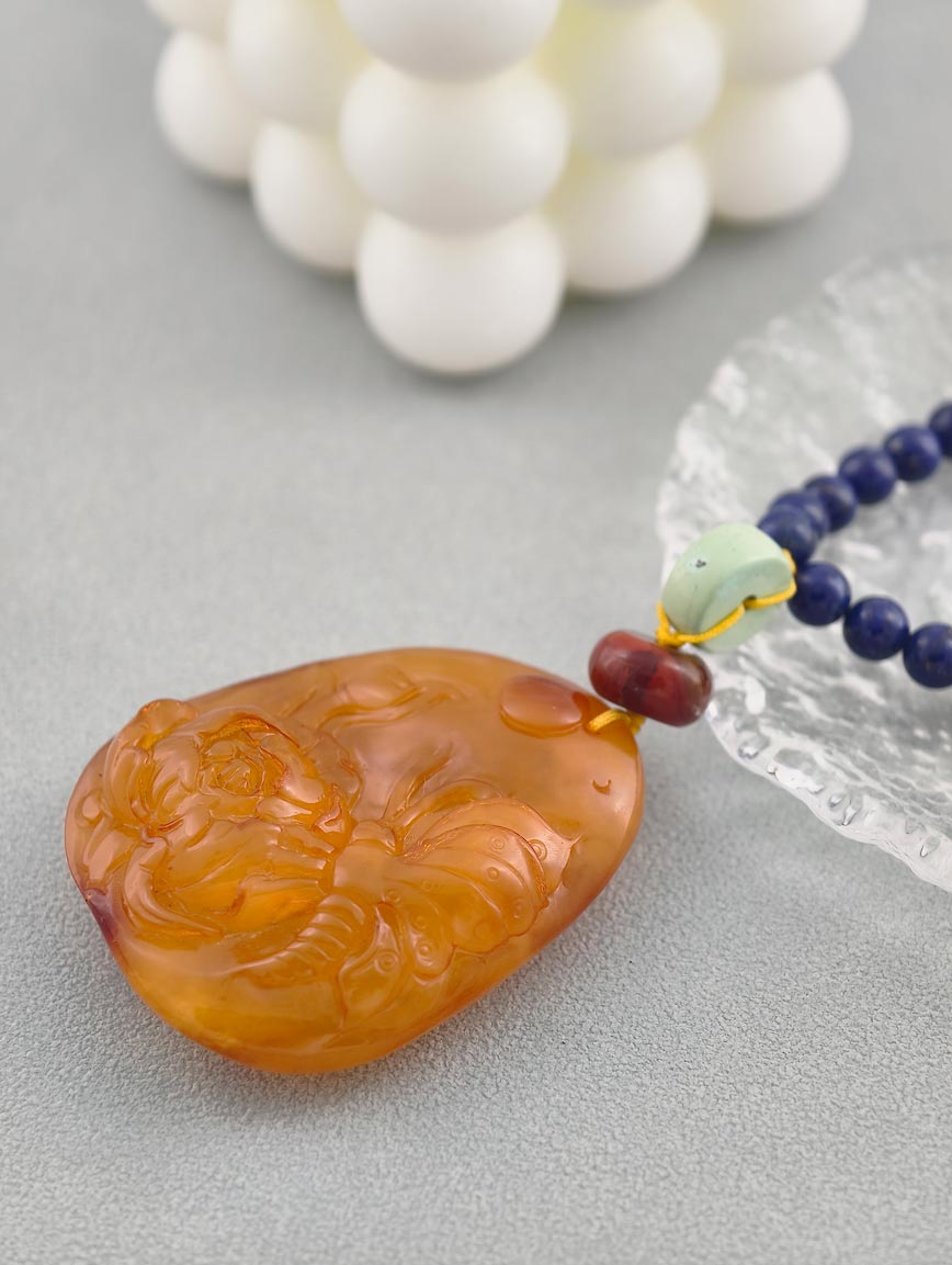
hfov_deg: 17.4
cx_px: 476
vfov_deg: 23.0
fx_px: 3109
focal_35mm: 85
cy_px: 632
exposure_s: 1/160
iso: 125
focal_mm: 22.48
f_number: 2.67
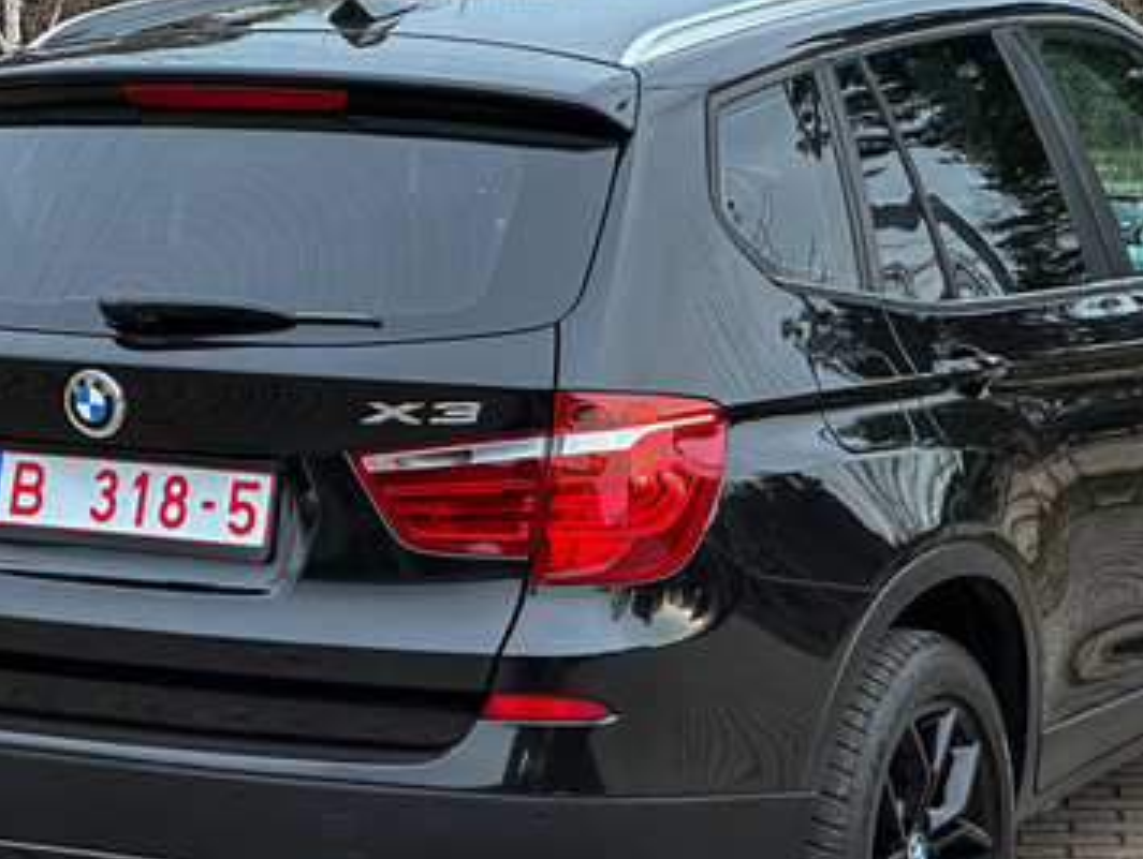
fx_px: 4297
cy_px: 479
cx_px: 644
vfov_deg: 11.4
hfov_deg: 15.1
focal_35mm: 130
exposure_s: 1/99
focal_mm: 9
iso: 125
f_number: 2.8
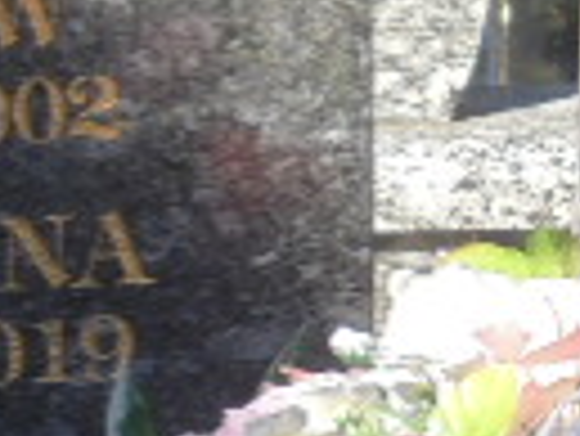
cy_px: 238
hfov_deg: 7.1
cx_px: 625
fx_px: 4646
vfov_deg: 5.4
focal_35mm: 277
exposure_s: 1/200
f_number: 5.2
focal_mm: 10.1
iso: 100
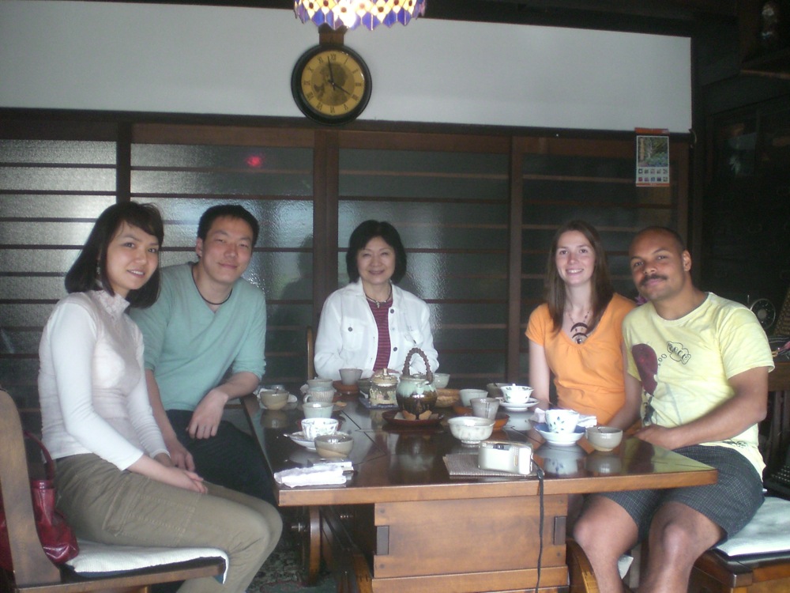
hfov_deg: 49.0
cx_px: 395
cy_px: 296
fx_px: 867
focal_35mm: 38
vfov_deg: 37.7
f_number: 3.1
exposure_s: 1/80
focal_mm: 6.3
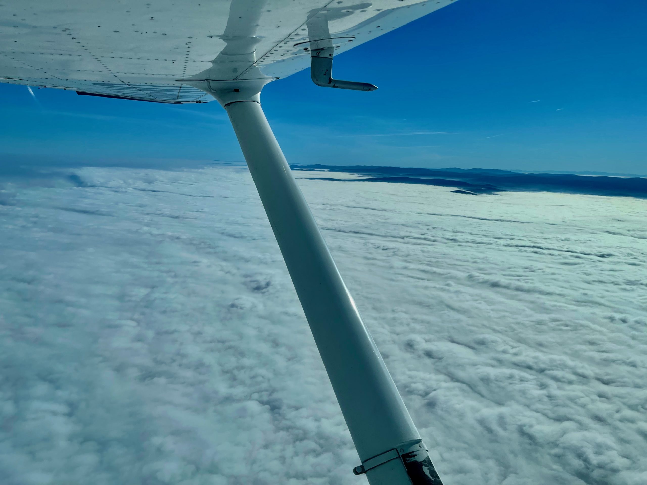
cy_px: 242
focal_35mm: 26
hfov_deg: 67.3
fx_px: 486
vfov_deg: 53.1
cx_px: 324
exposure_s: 1/17544
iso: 32
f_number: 1.6
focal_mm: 5.1
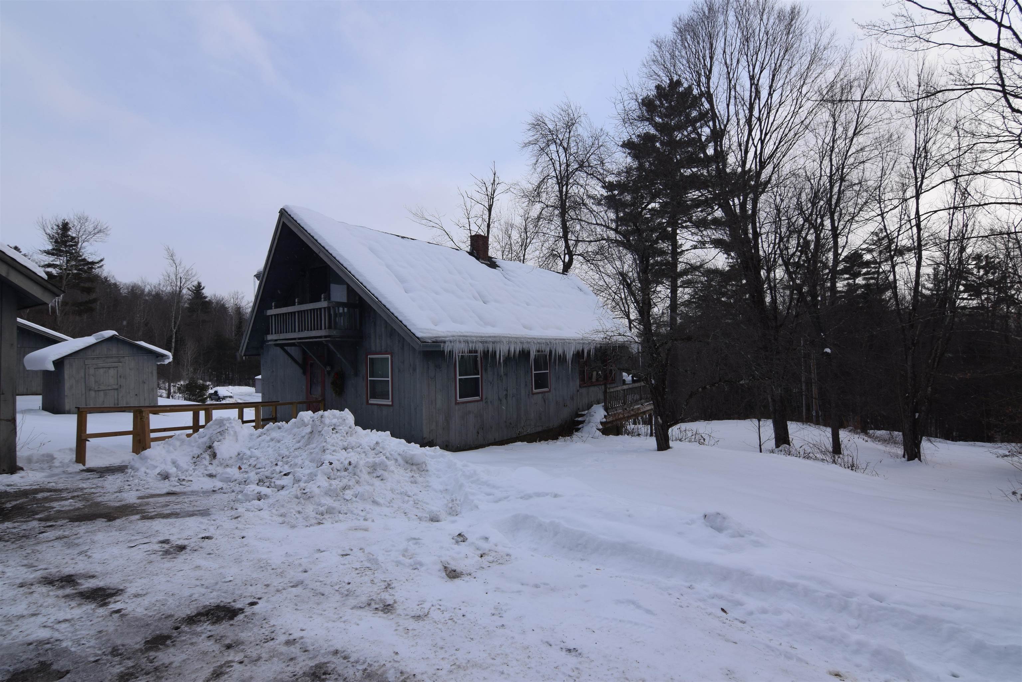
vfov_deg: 72.1
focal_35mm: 16
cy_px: 341
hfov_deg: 95.0
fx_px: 468
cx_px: 511
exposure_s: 1/320
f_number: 9
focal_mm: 11
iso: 200
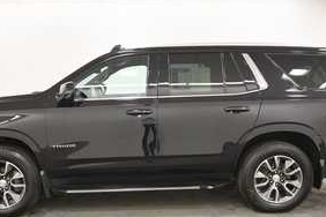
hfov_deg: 55.8
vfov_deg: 38.7
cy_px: 133
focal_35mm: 34
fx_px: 308
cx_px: 155
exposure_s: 1/125
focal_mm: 16
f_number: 5.3
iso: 1250
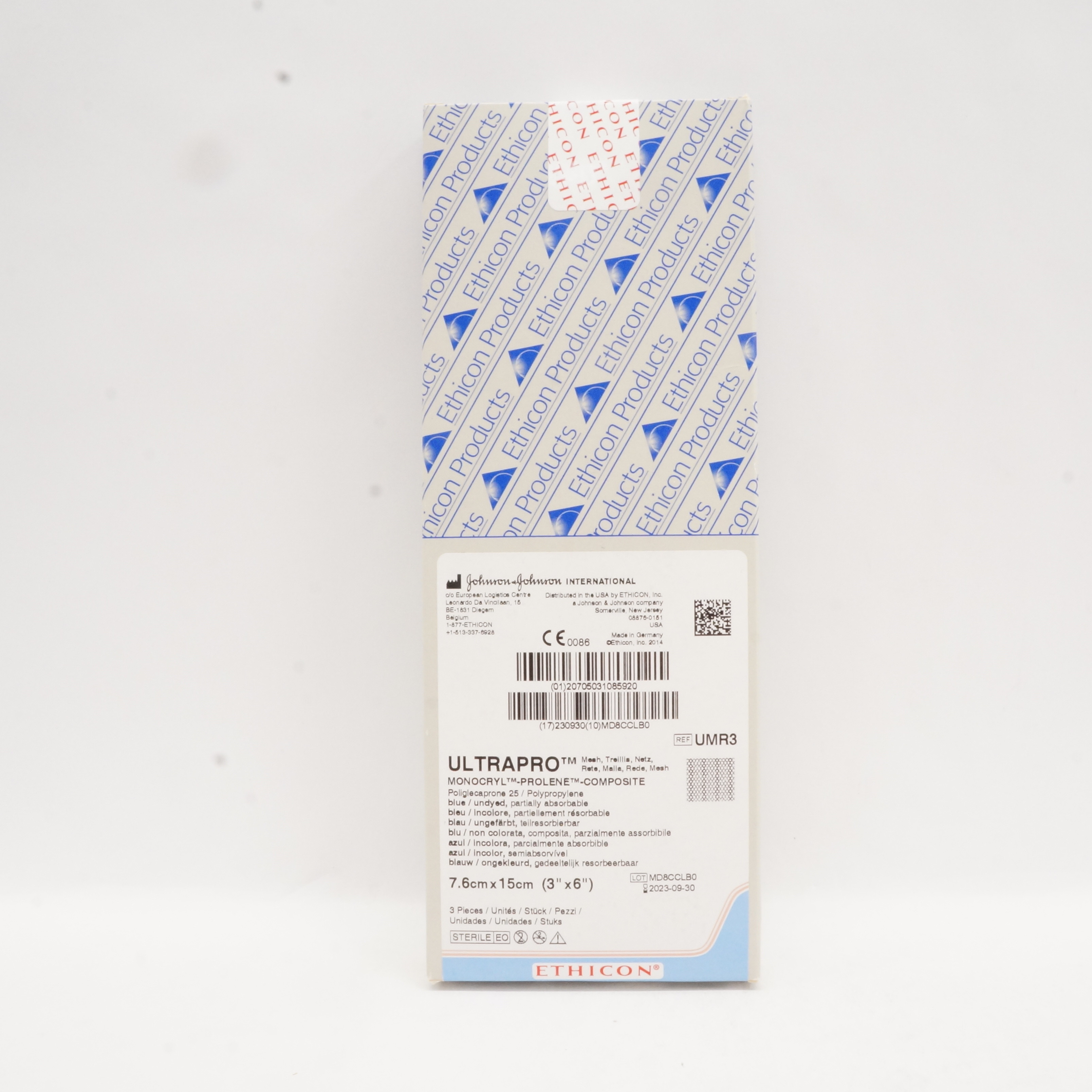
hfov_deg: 47.2
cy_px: 550
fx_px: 1249
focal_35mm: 35
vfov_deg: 47.2
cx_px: 590
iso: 1600
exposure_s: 1/20
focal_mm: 18
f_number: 18
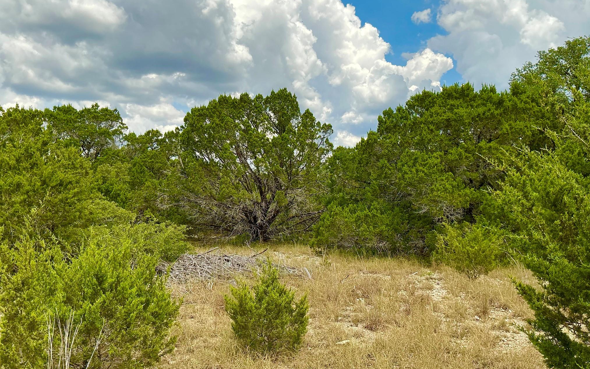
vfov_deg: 41.8
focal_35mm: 30
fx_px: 482
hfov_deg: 62.9
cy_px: 175
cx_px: 294
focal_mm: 3
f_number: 1.8
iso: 25
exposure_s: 1/2538
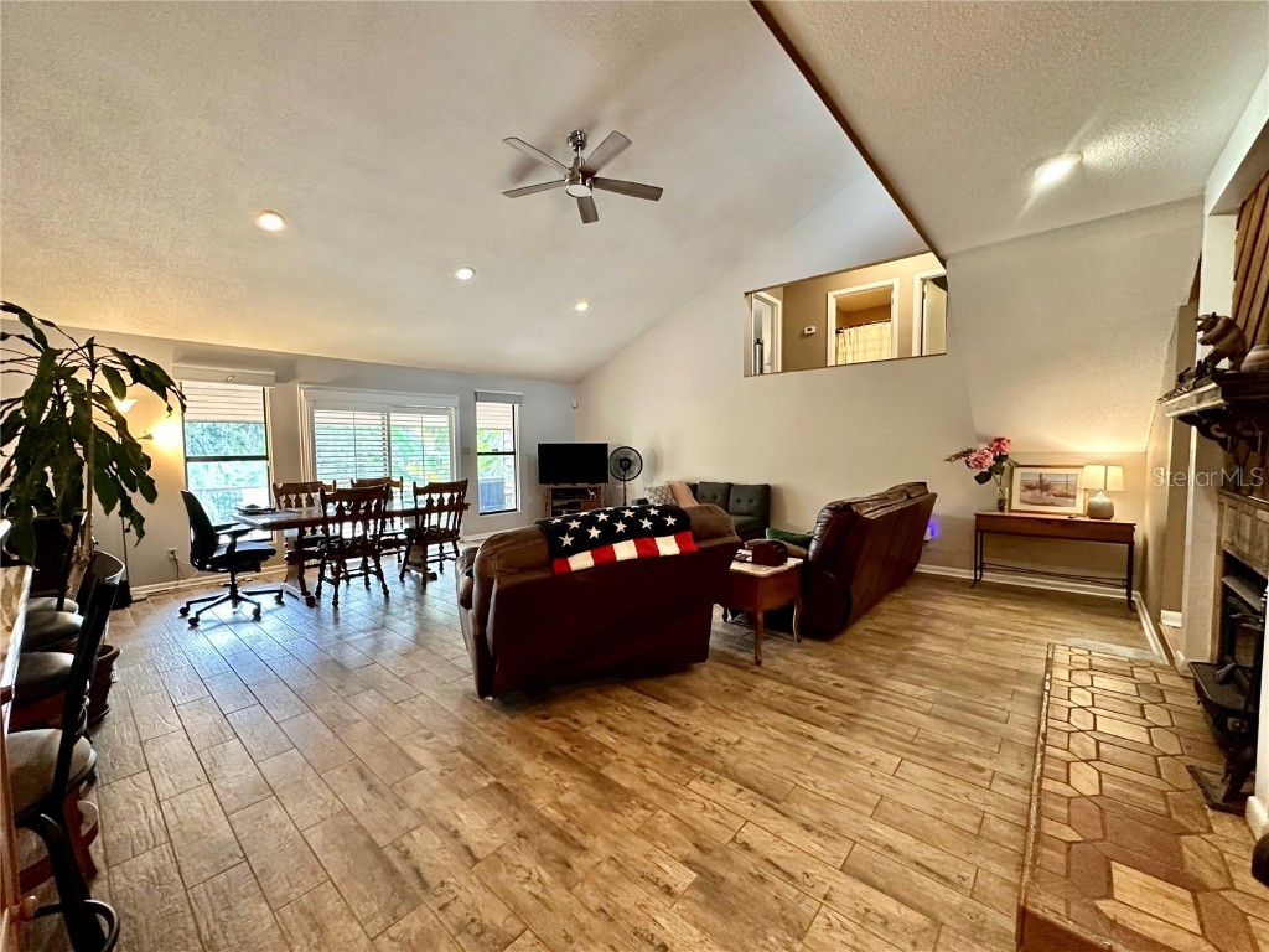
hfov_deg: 102.1
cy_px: 476
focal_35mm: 14
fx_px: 513
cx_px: 634
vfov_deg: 85.7
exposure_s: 1/60
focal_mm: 2.22
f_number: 2.2
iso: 500
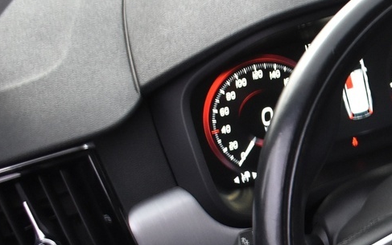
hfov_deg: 17.5
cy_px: 249
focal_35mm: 107
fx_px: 1140
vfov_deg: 12.1
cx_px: 585
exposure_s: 1/8
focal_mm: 21
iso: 1250
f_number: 5
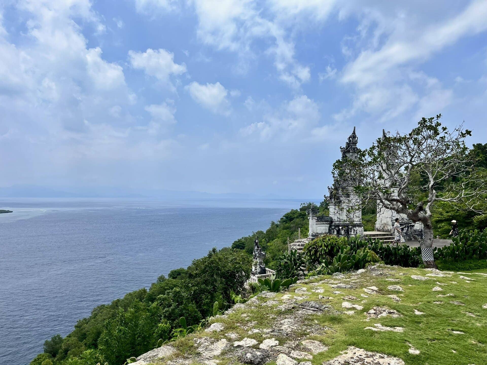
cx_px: 244
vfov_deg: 53.1
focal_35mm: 26
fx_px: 366
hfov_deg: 67.3
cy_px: 182
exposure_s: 1/7353
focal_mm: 5.1
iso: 50
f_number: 1.6
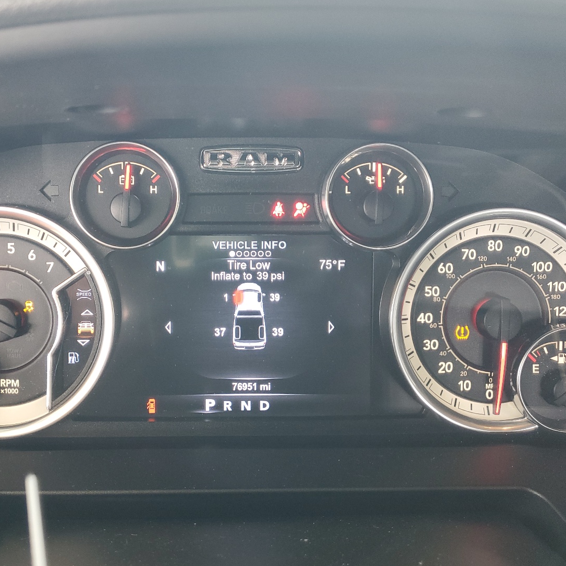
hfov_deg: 48.0
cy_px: 259
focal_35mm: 34
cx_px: 216
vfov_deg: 48.4
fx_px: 629
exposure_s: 1/60.2
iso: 104
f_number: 1.5
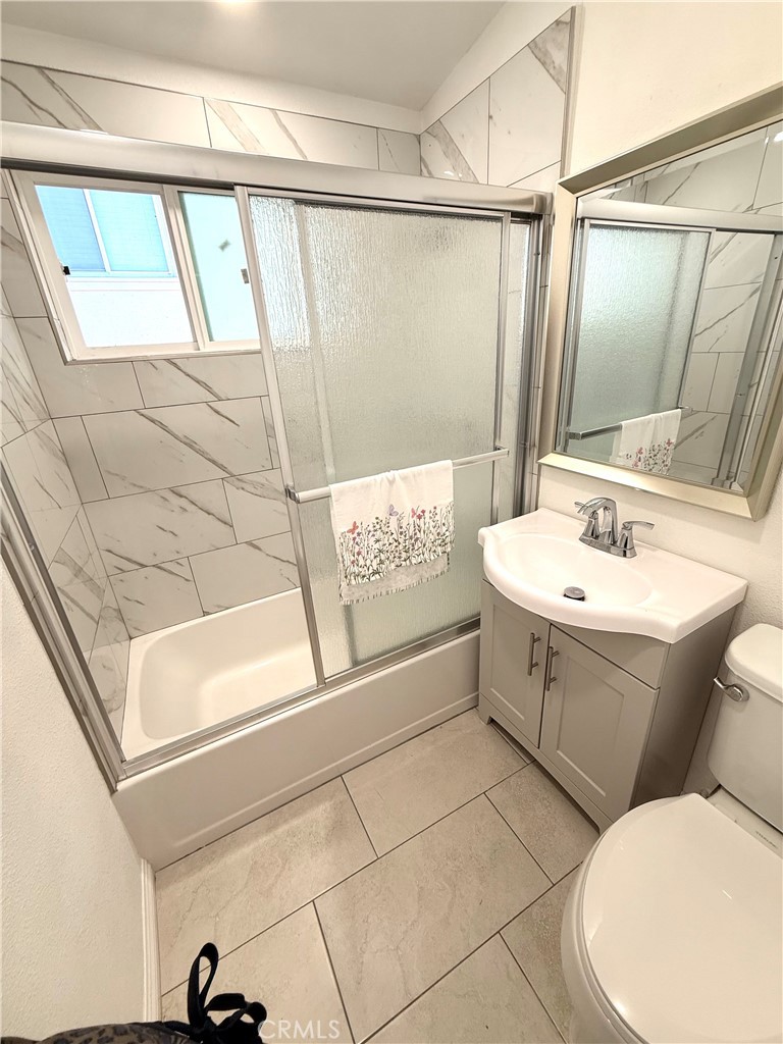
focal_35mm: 14
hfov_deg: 85.7
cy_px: 522
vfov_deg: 102.1
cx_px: 392
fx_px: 422
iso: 80
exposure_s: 1/120
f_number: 2.2
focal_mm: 2.22
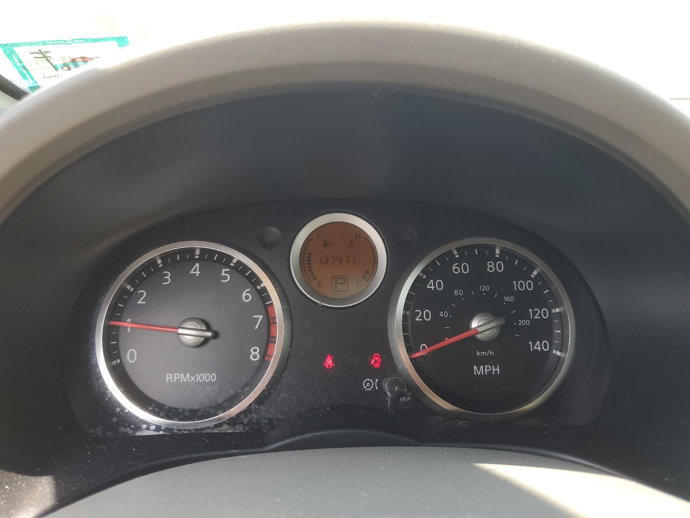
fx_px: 518
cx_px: 345
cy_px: 259
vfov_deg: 53.1
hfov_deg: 67.3
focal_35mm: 26
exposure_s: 1/208
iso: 50
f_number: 1.5
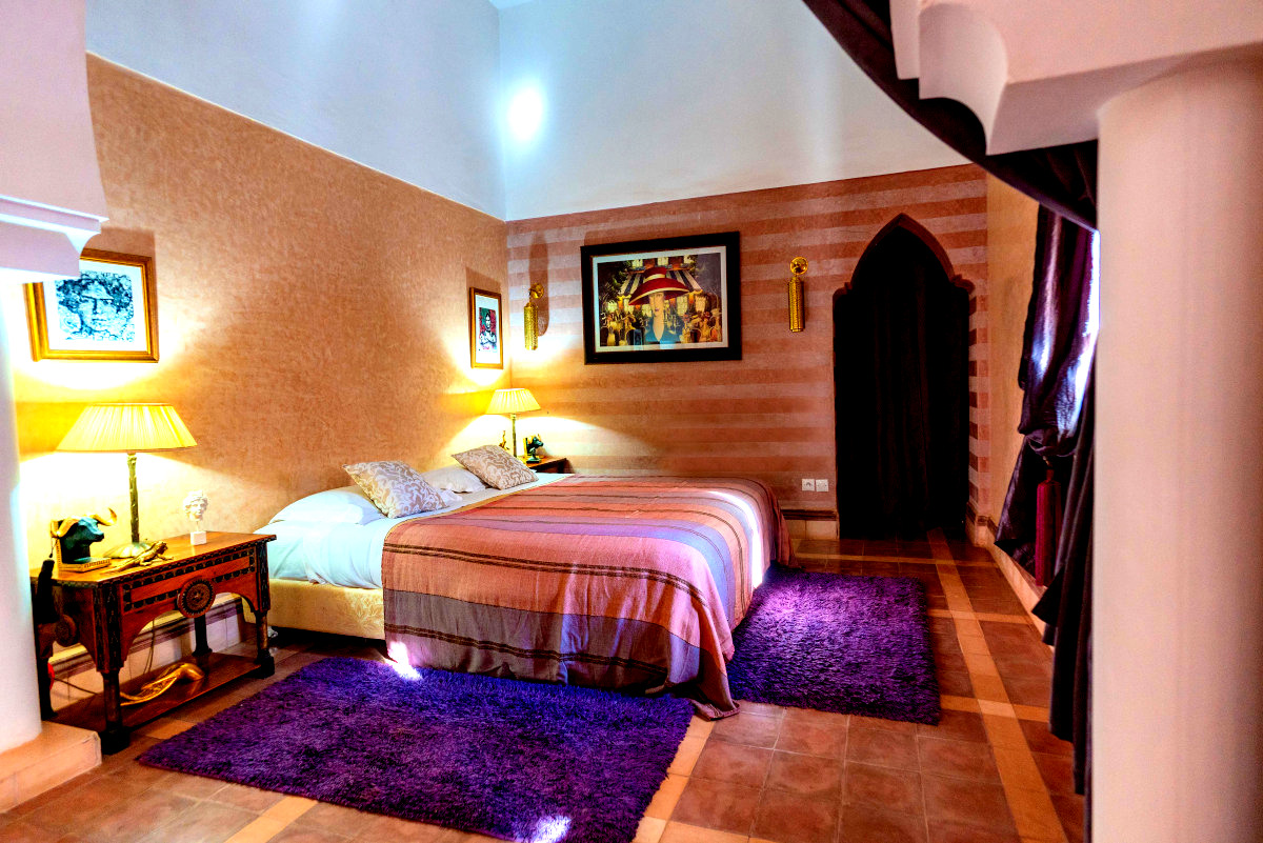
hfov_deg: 90.0
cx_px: 632
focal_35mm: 18
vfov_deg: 67.4
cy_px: 422
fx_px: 632
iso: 400
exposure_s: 1/30
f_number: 2.8
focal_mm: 12
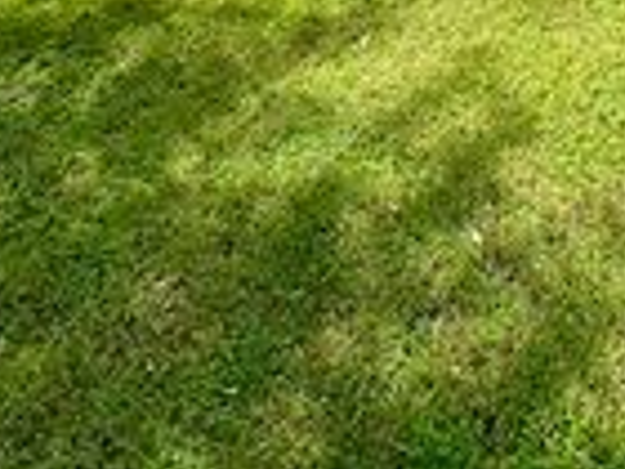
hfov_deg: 39.4
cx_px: 605
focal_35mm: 43
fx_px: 776
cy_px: -221
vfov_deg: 25.7
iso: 50
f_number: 2.2
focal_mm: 2.22
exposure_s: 1/910
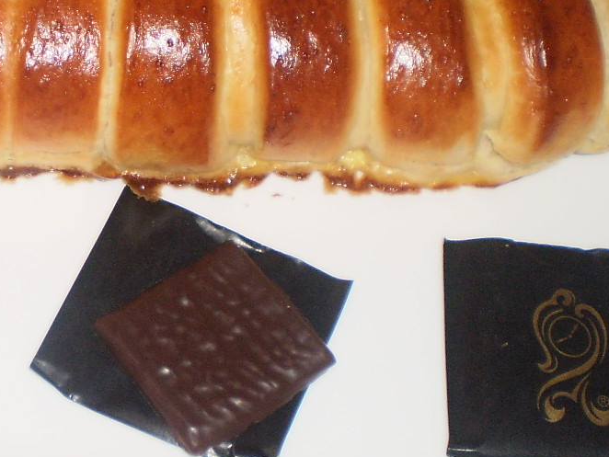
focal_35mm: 87
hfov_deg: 21.9
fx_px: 1531
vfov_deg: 16.8
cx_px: 52
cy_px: 65
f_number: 3.1
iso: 125
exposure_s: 1/30
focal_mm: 6.3
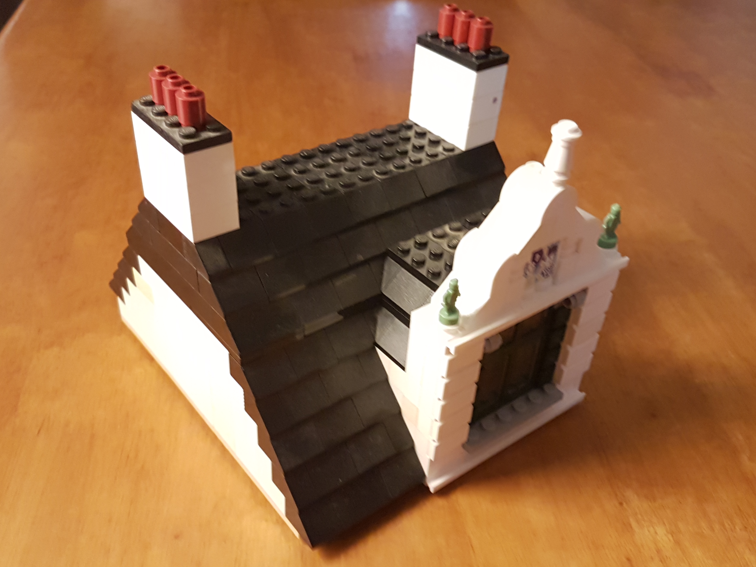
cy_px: 301
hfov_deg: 63.4
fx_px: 612
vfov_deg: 49.7
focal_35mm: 28
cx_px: 372
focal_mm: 4.2
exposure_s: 1/10
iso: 250
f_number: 1.7
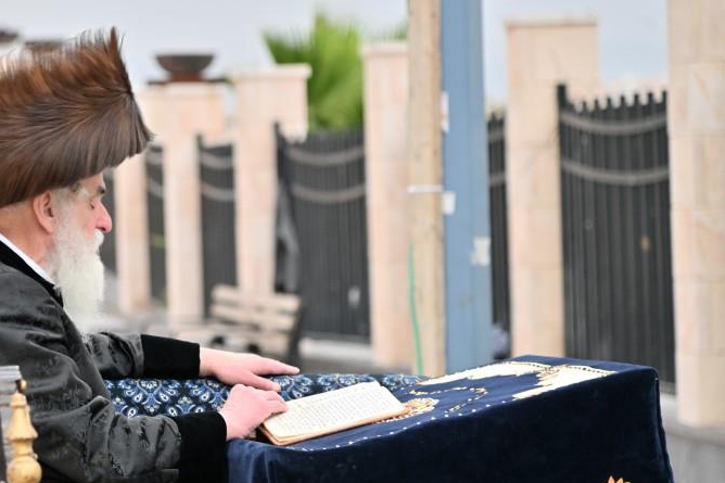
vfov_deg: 7.5
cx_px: 173
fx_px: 3704
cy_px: 285
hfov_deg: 11.1
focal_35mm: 184
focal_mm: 120
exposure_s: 1/100
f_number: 4.5
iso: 250
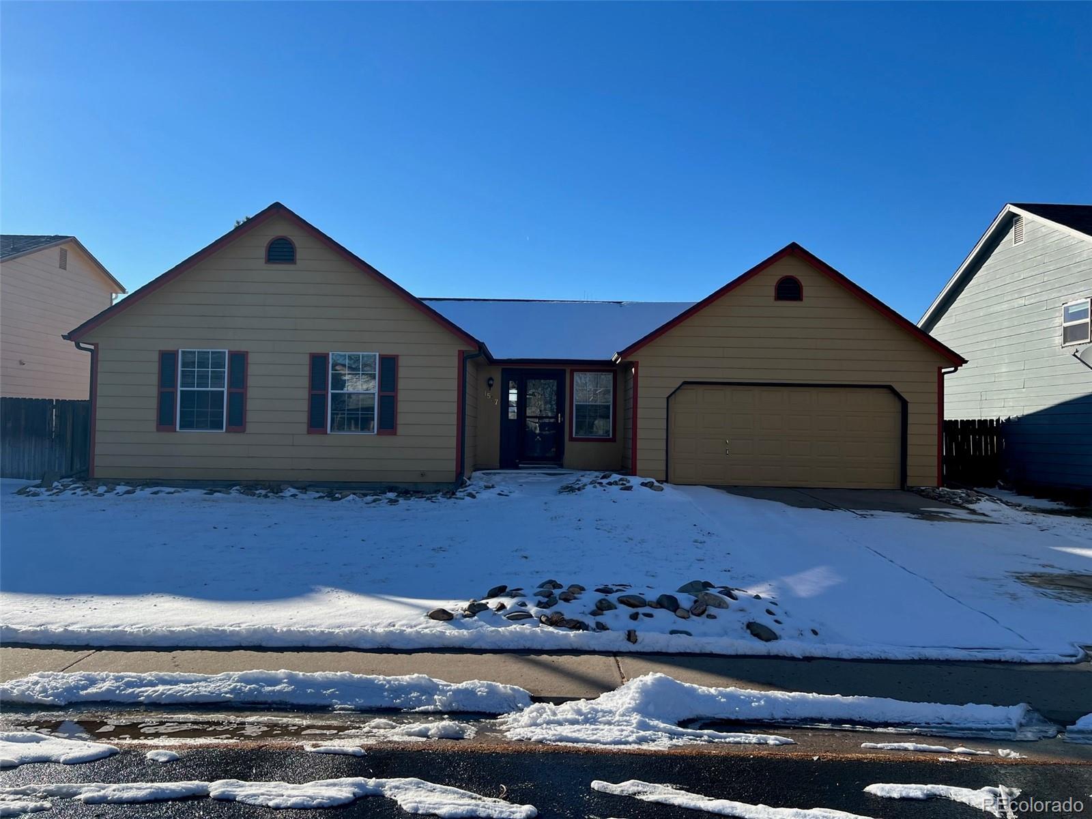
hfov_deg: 67.3
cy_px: 410
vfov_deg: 53.1
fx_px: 820
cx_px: 546
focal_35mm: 26
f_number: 1.5
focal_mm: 5.7
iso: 50
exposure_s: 1/3968
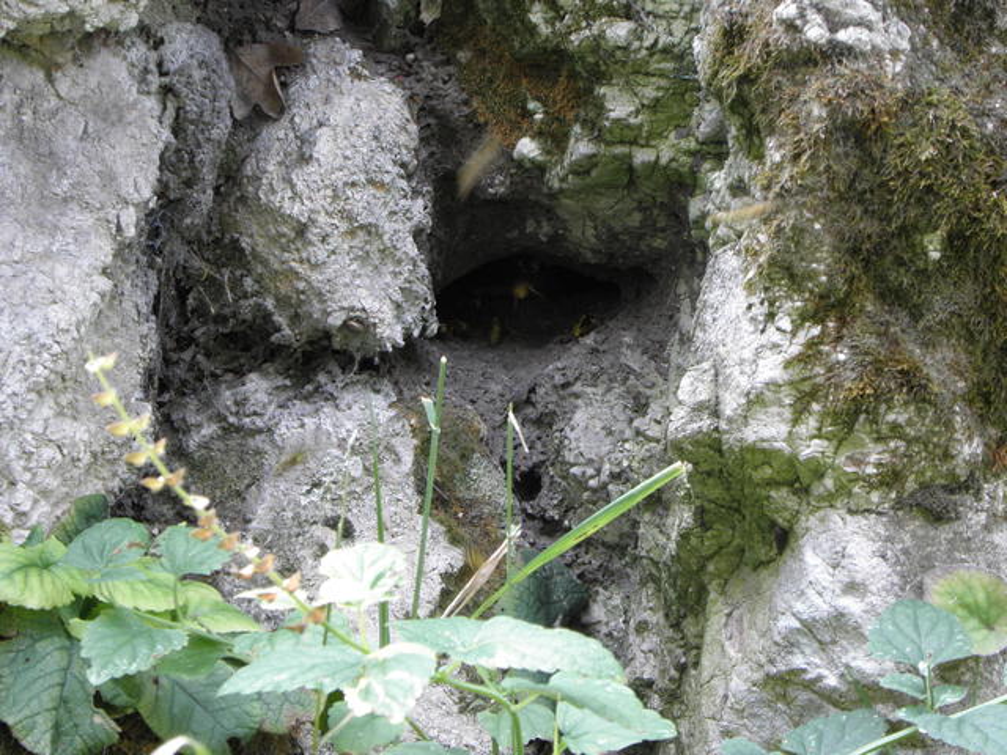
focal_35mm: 183
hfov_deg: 10.8
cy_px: 378
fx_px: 5324
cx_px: 504
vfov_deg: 8.1
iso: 125
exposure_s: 1/25
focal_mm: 32.74
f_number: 4.5
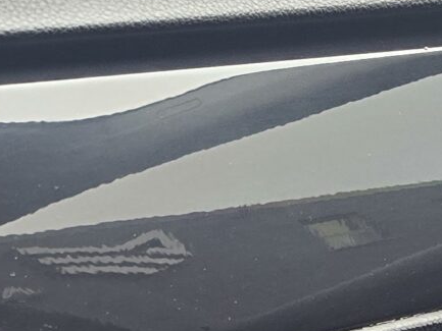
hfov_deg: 13.8
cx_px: -189
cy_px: 376
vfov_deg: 10.8
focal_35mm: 136
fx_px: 1737
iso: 125
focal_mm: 6.3
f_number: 1.7
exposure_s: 1/180
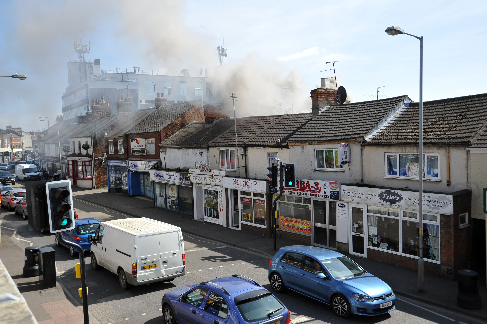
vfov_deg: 41.1
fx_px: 433
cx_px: 244
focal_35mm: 32
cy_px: 162
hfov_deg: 58.7
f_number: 10
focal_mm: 32
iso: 400
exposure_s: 1/400
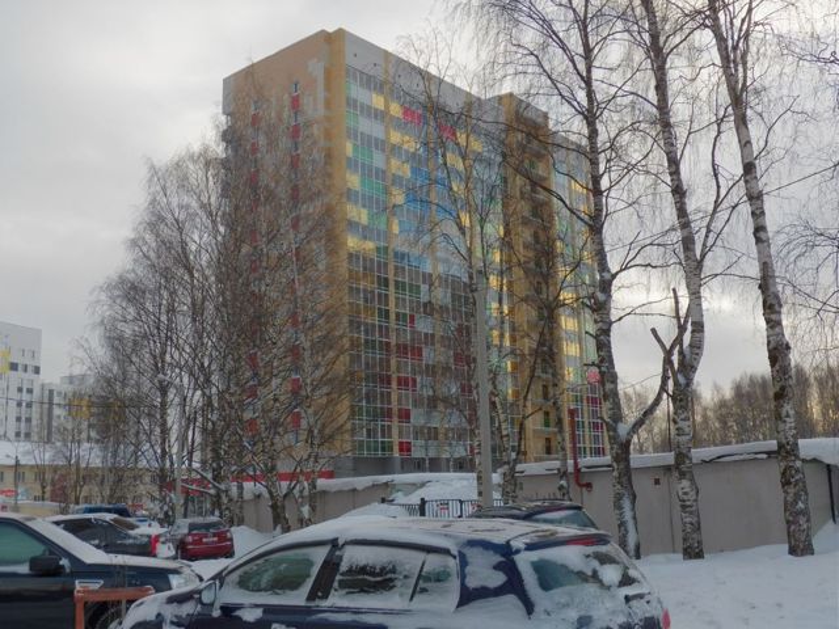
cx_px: 420
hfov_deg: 52.6
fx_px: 848
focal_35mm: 35
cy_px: 314
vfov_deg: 40.7
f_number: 4
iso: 125
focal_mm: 6.3
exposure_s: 1/1250
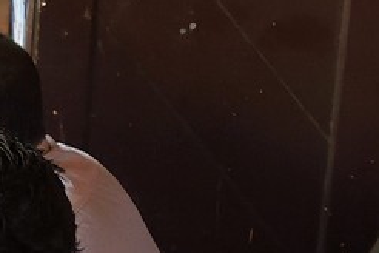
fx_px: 1642
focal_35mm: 156
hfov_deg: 10.0
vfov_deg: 8.1
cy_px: -370
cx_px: -746
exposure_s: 1/250
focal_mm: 24
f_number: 2.8
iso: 1600
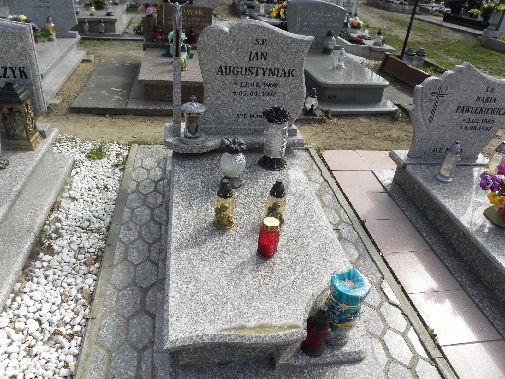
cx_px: 252
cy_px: 190
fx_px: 379
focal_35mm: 26
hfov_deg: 67.3
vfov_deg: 53.1
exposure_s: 1/204
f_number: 4.5
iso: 64
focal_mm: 4.6
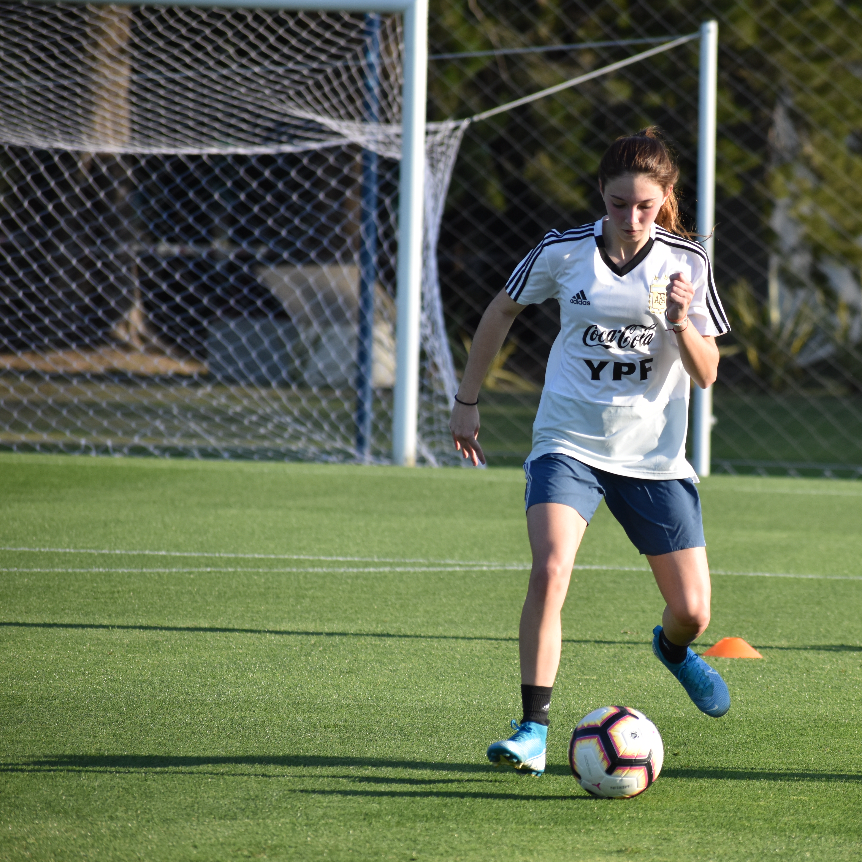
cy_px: 431
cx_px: 633
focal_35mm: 364
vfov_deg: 4.8
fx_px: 10255
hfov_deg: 4.8
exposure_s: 1/1000
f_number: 5.3
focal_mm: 190
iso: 400
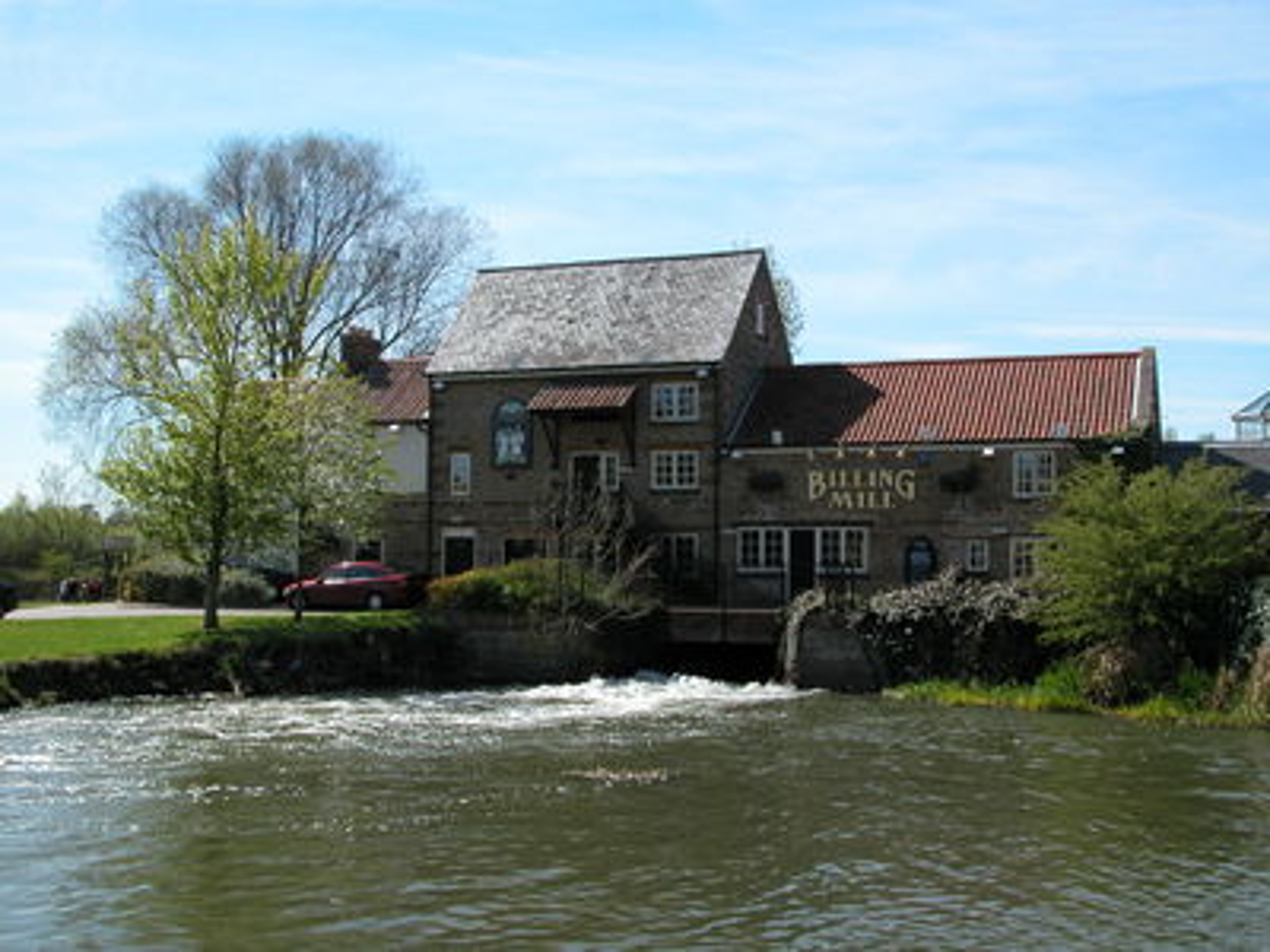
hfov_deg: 41.2
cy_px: 476
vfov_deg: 31.5
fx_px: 1688
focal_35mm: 46
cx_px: 635
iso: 100
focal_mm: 11.6
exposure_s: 1/275
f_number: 6.7
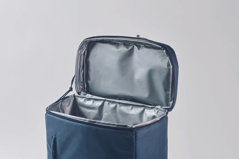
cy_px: 80
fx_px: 564
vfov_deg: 16.1
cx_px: 120
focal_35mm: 85
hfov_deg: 23.9
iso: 125
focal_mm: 85
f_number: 13
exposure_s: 1/125
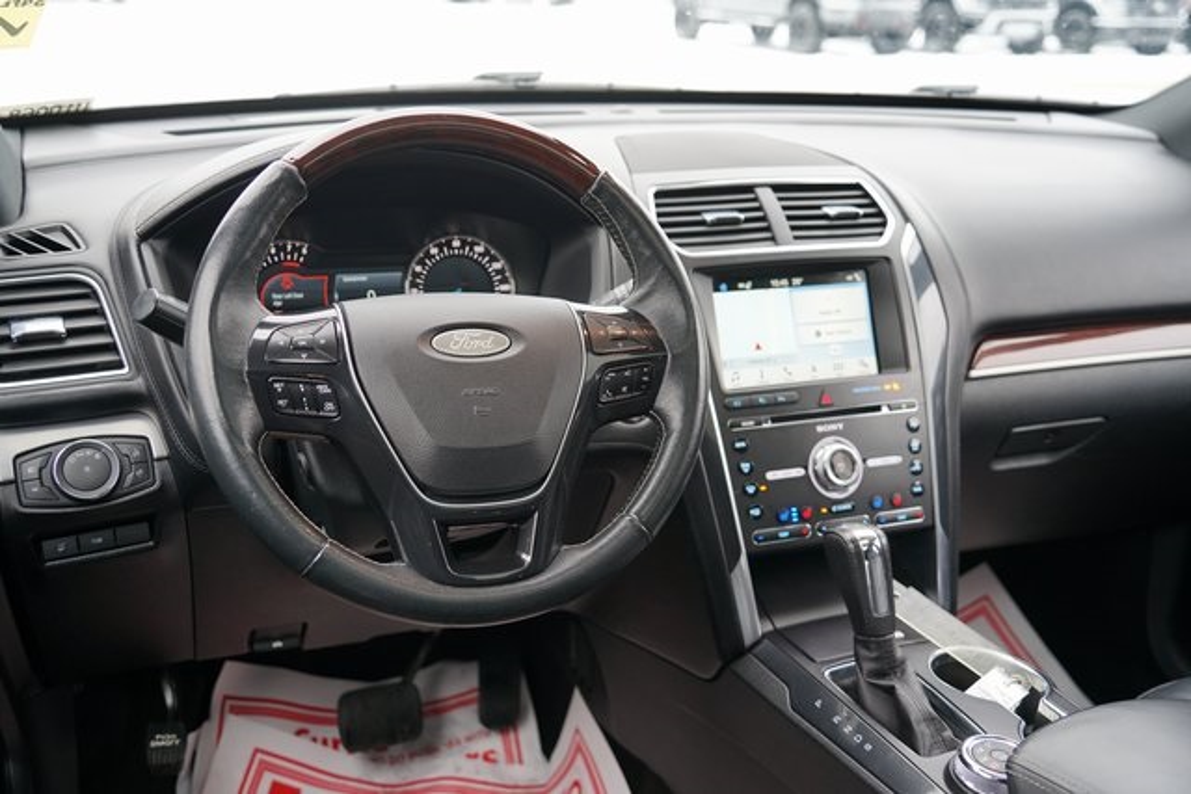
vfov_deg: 40.0
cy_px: 397
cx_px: 596
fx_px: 1092
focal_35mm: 33
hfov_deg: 57.2
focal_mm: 33
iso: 250
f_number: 4
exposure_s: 1/60
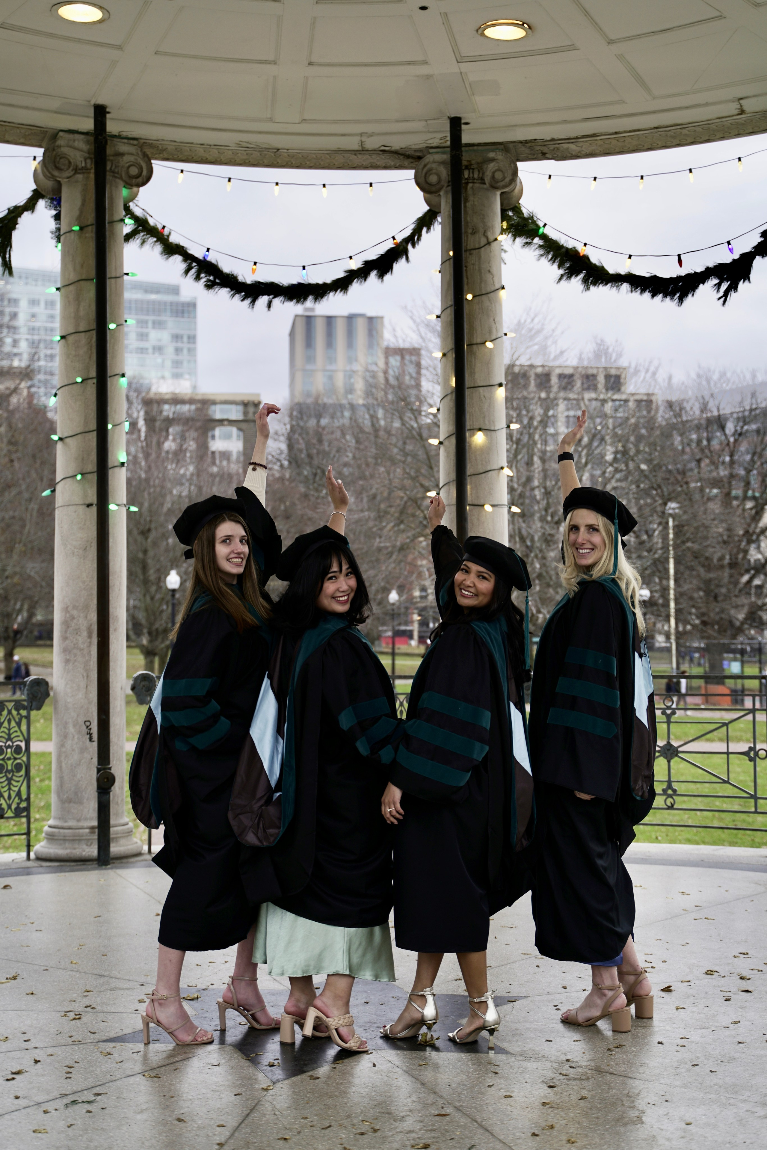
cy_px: 575
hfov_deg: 31.2
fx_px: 1374
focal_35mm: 43
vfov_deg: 45.4
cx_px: 384
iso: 100
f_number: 2.8
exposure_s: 1/80
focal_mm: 43
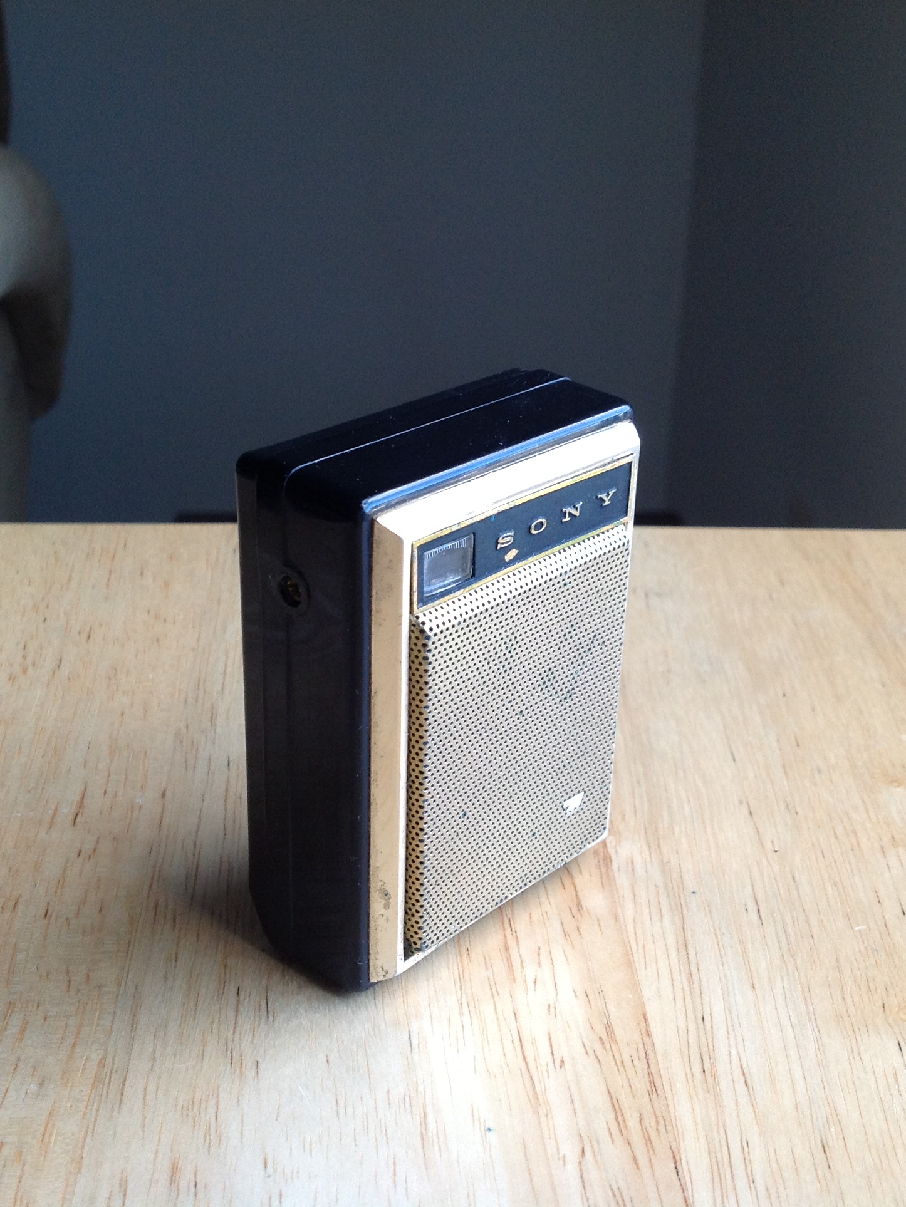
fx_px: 1640
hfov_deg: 30.9
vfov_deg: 40.4
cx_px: 423
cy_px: 602
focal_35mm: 47
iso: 64
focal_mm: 4.28
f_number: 2.4
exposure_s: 1/40
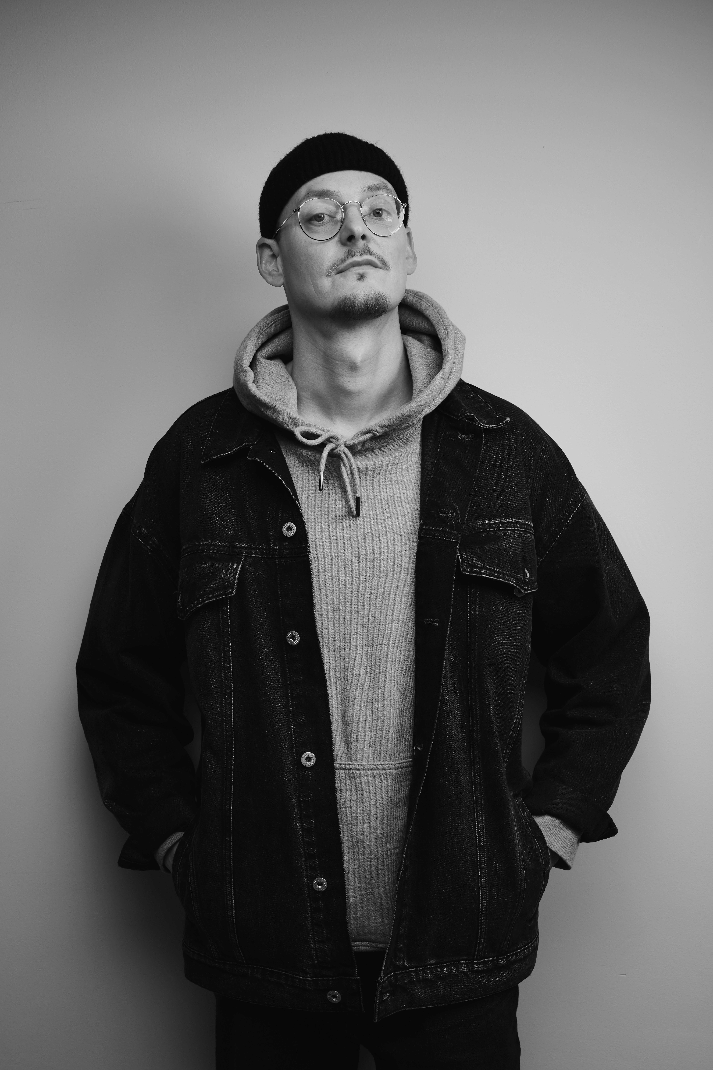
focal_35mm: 50
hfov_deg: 27.0
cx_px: 356
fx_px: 1485
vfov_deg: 39.6
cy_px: 535
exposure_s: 1/160
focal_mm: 50
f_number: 8
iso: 200
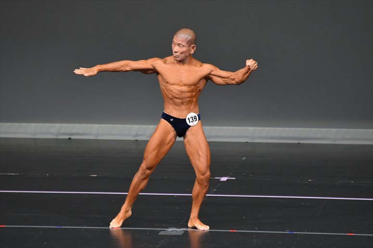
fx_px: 3884
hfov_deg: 5.5
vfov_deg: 3.7
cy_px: 124
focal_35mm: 375
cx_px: 186
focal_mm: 250
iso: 4000
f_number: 5.6
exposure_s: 1/400
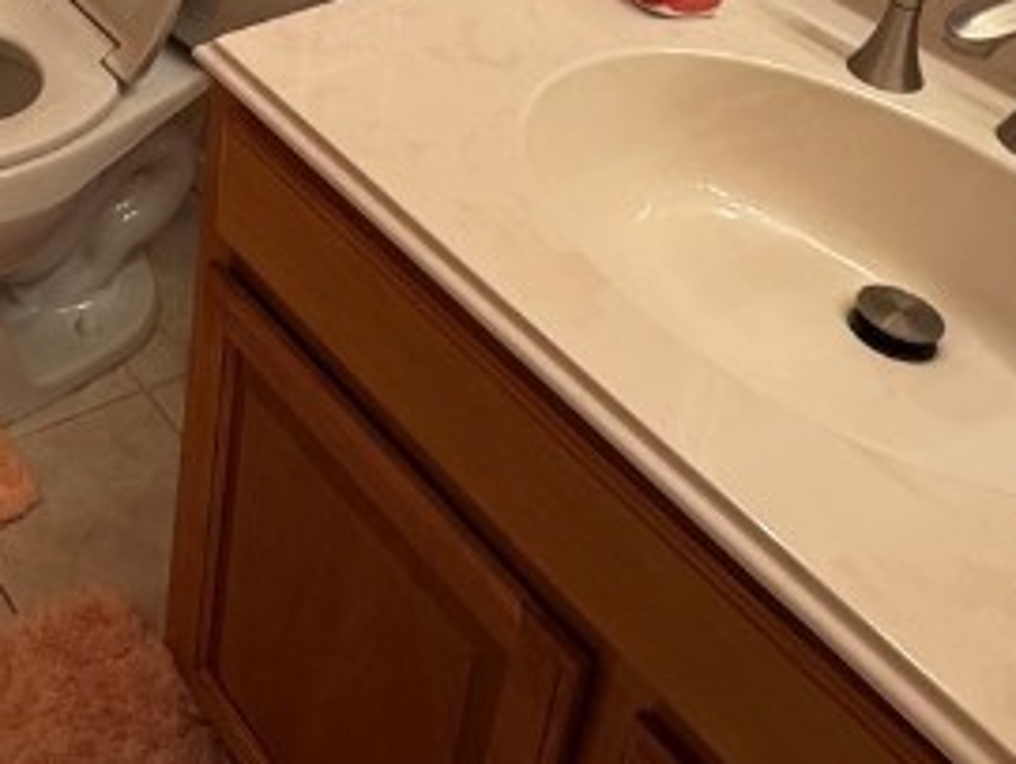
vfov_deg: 23.9
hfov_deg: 32.3
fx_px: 1557
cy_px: -260
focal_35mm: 53
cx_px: -71
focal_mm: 2.22
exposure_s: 1/120
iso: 250
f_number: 2.2
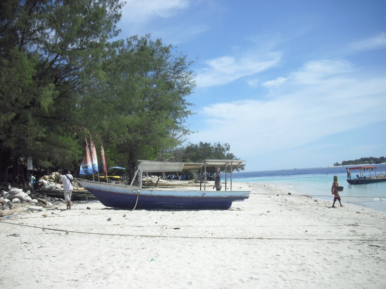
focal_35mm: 38
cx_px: 193
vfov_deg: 37.7
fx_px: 424
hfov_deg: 49.0
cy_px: 144
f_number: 8
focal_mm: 6.2
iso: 100
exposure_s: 1/320
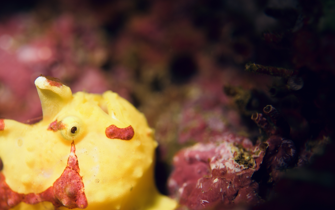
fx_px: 730
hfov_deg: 25.7
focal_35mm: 80
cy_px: 132
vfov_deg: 16.3
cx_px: 117
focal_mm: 60
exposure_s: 1/1250
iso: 200
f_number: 3.3
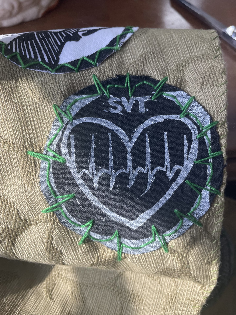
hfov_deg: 53.1
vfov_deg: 67.3
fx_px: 236
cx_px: 118
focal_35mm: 26
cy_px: 158
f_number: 1.6
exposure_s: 1/206
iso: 32
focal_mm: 4.2
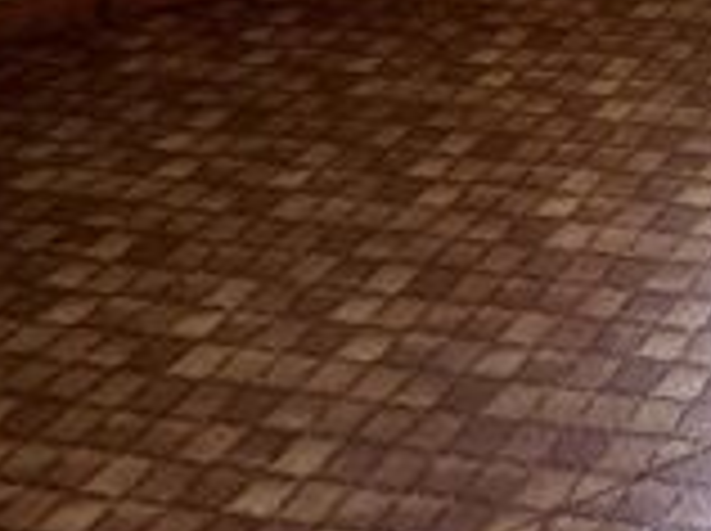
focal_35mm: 91
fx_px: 1866
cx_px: 1606
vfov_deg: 12.4
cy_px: -774
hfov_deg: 15.1
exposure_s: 1/99
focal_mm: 2.22
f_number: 2.2
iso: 64
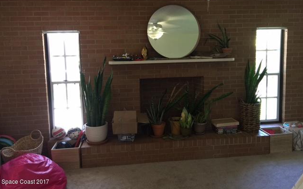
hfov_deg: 61.2
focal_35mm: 31
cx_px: 151
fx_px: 256
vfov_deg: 40.5
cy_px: 77
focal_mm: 4.15
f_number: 2.2
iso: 80
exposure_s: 1/15
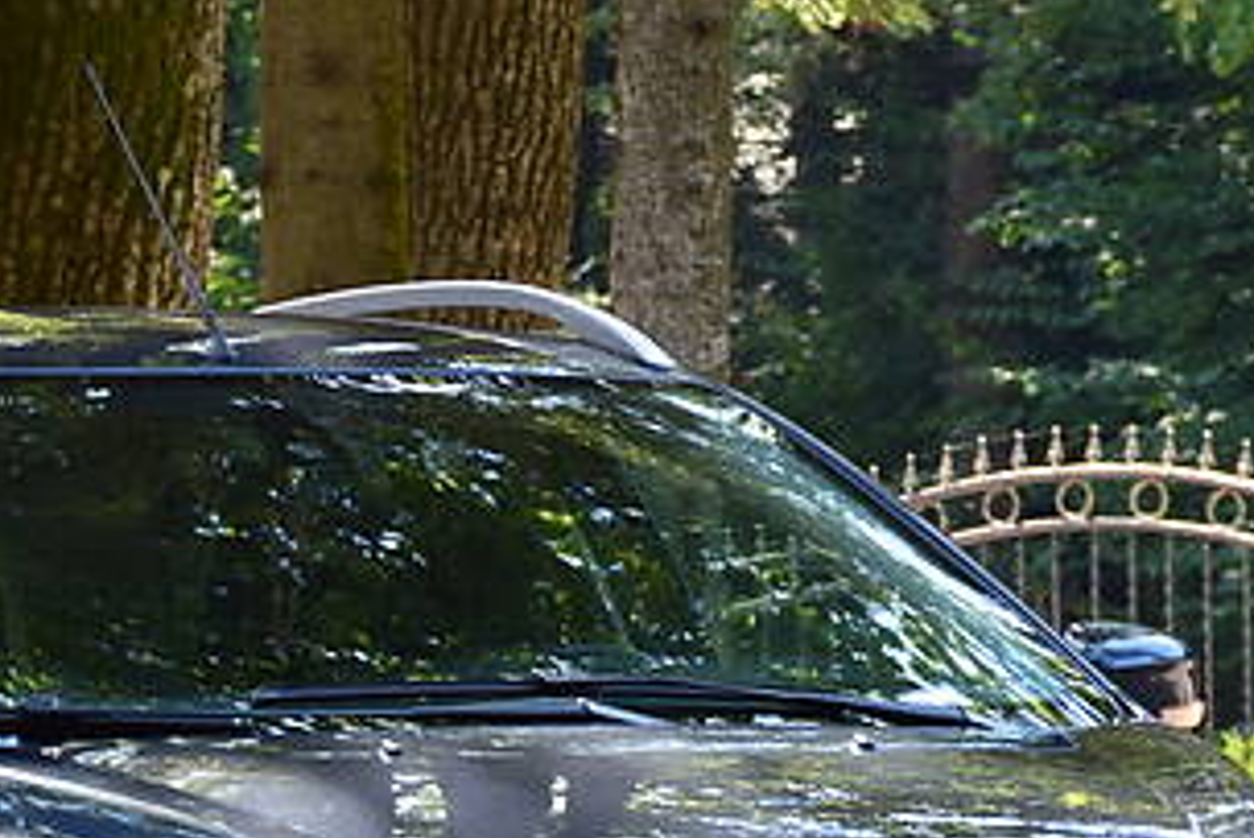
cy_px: 960
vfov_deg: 3.9
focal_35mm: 355
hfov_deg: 5.8
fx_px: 12371
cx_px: 293
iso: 400
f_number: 9
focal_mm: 90
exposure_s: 1/100
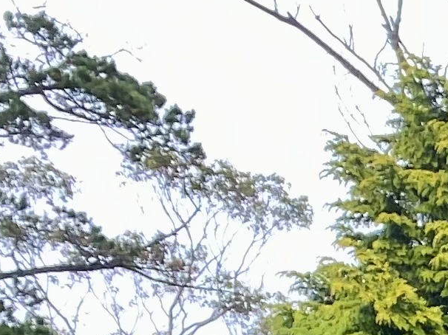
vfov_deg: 7.5
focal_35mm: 173
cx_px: 1291
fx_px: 2238
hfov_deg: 9.3
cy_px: 1025
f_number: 1.8
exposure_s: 1/122
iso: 50
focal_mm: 4.25
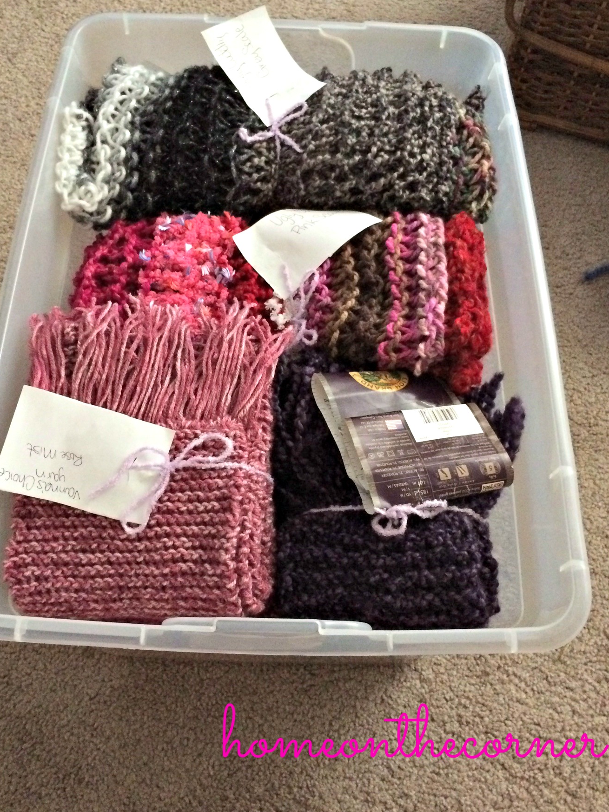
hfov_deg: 41.7
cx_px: 274
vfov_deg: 53.9
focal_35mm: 34
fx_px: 798
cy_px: 383
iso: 400
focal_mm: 4.15
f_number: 2.2
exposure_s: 1/15
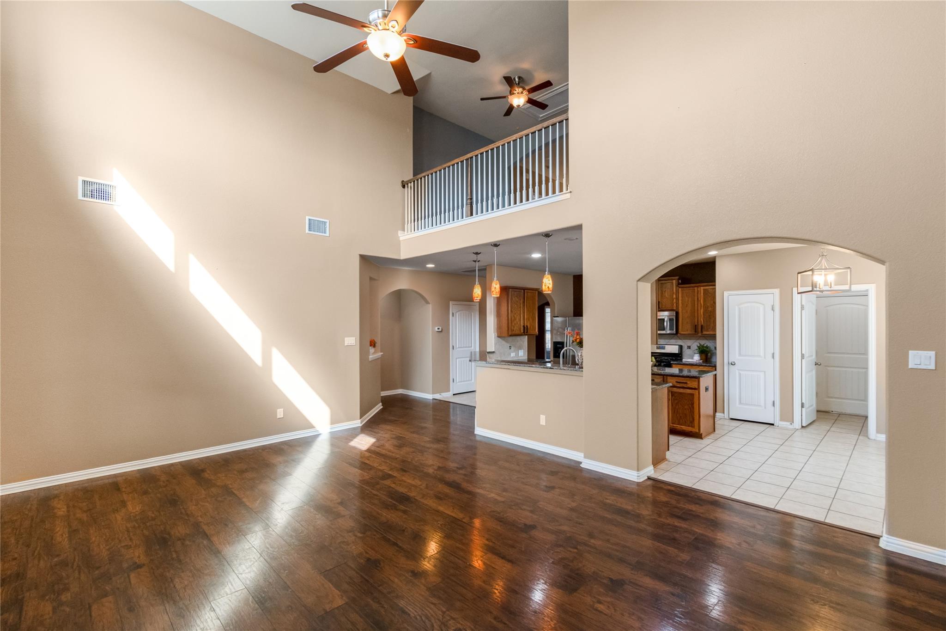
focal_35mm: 15
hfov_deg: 100.4
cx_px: 473
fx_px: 394
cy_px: 316
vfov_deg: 77.3
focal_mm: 10
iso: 400
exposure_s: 1/50
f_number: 8
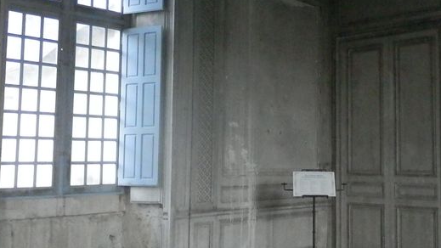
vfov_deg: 24.4
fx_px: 573
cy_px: 99
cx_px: 303
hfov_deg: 41.4
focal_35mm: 49
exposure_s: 1/160
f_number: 3
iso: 800
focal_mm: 4.5
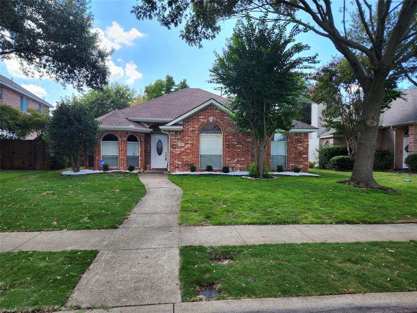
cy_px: 156
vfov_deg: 58.9
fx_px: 277
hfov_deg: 73.9
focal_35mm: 23
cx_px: 208
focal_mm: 5.4
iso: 20
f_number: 1.8
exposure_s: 1/408
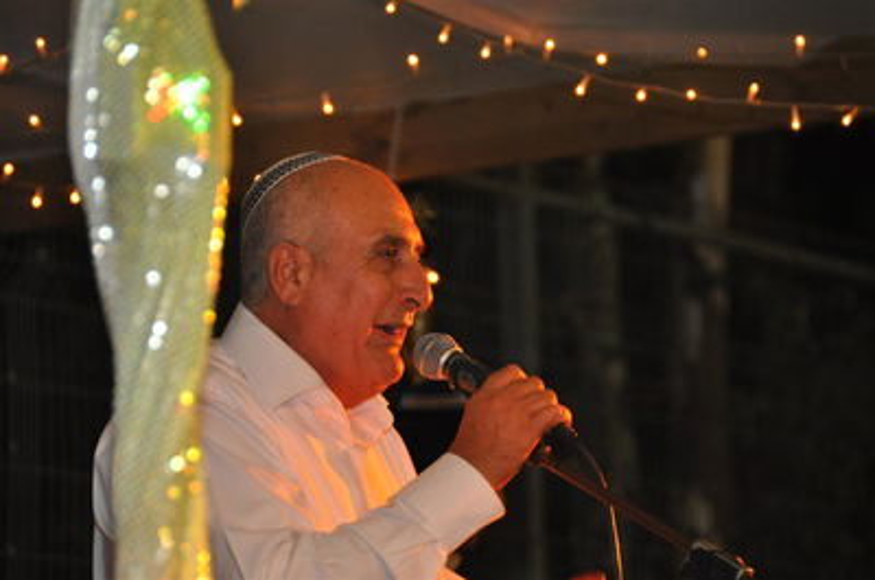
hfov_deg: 8.1
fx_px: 6186
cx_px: 438
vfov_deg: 5.4
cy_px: 290
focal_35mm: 255
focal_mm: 170
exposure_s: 1/60
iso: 800
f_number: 5.6
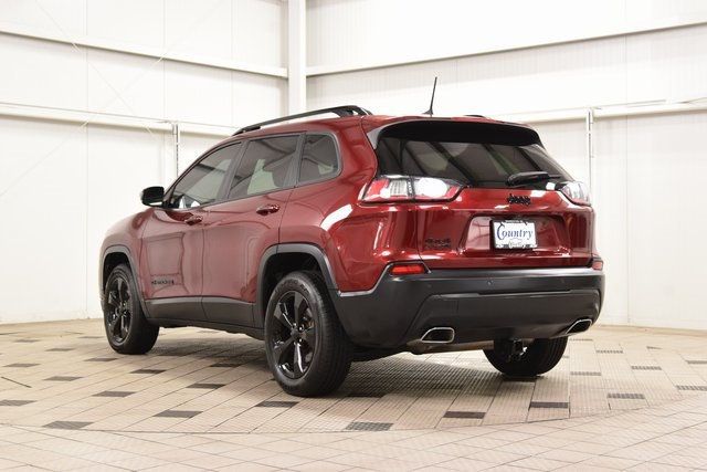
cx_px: 354
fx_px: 1120
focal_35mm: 57
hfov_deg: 35.0
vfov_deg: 23.8
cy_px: 236
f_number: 7.1
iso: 1250
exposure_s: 1/30
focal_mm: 38
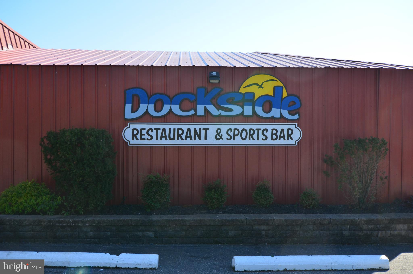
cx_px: 206
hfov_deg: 53.2
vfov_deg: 36.7
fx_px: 412
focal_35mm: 36
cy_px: 137
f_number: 10
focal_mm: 24
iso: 400
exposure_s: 1/250
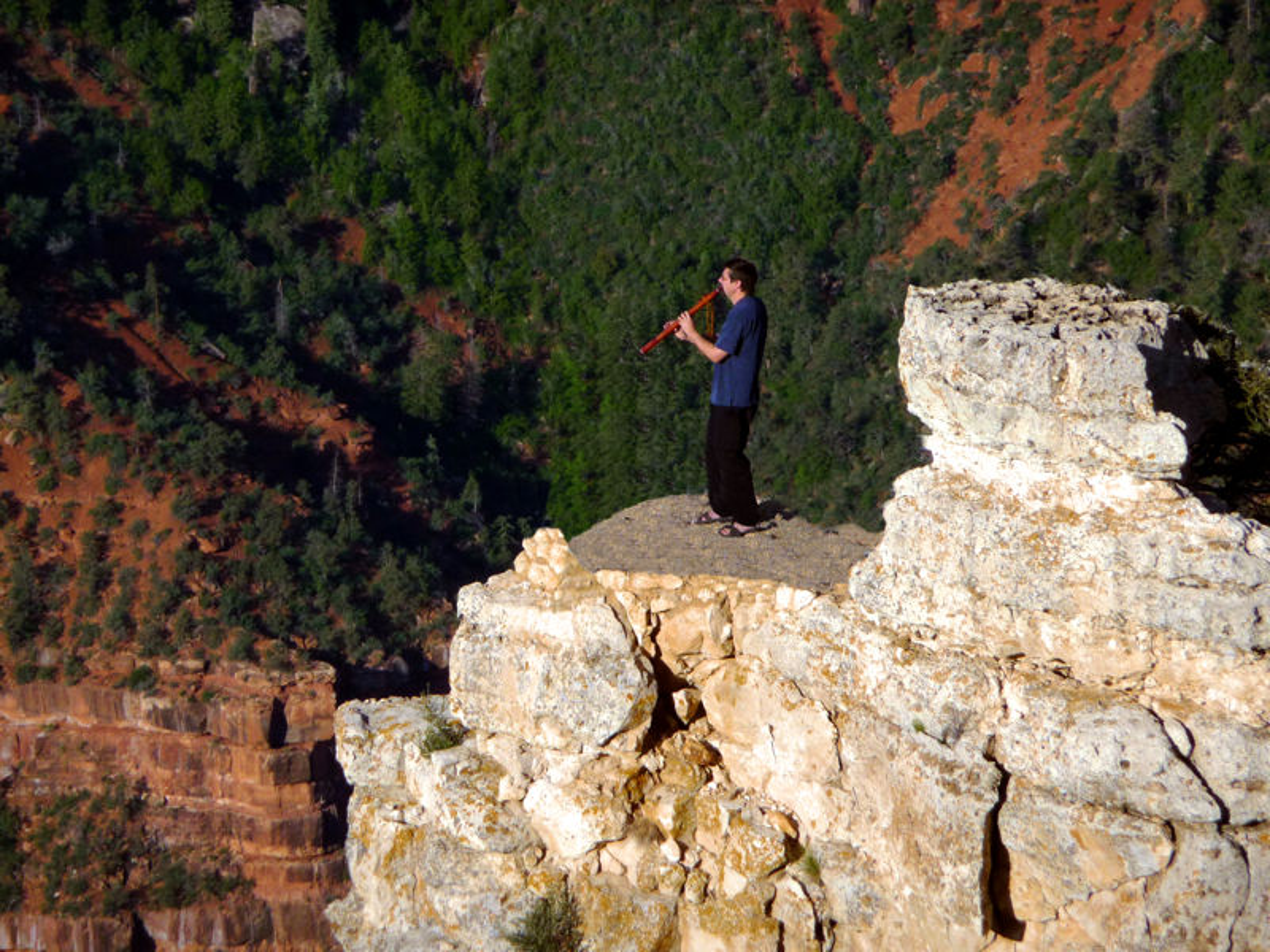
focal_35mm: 280
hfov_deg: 7.1
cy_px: 476
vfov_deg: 5.3
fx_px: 10273
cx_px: 635
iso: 100
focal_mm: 47
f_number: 4.9
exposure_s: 1/1000
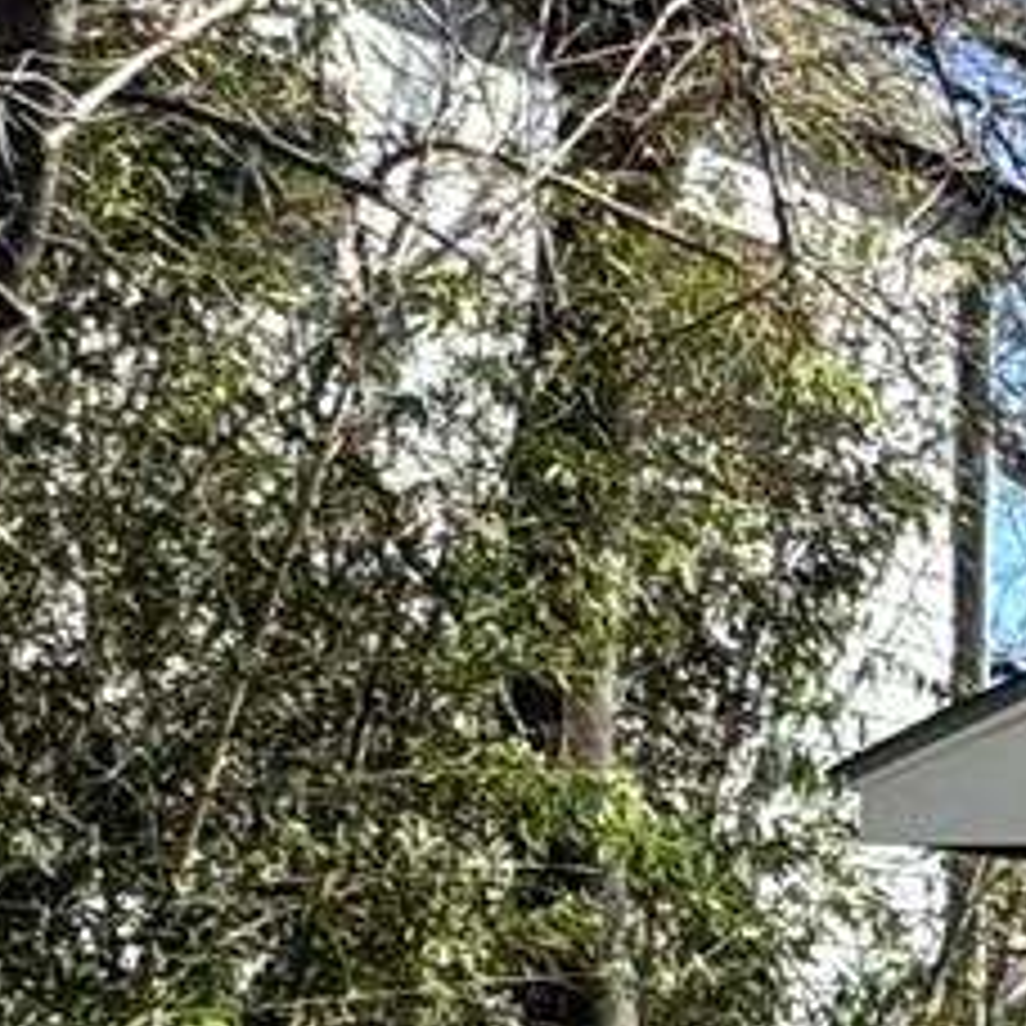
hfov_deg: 10.5
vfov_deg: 15.3
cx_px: 3168
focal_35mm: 111
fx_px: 3722
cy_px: 1102
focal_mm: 2.22
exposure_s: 1/796
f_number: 2.2
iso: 50
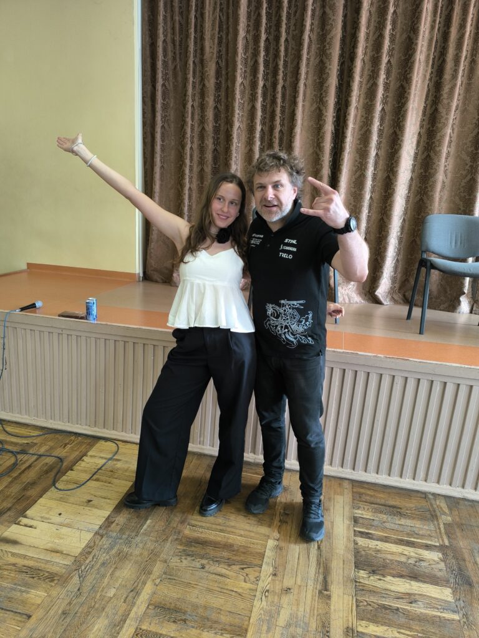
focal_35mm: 23
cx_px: 240
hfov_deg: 58.9
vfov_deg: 73.9
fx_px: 424
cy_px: 319
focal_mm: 6.14
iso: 640
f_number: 1.65
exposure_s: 1/50
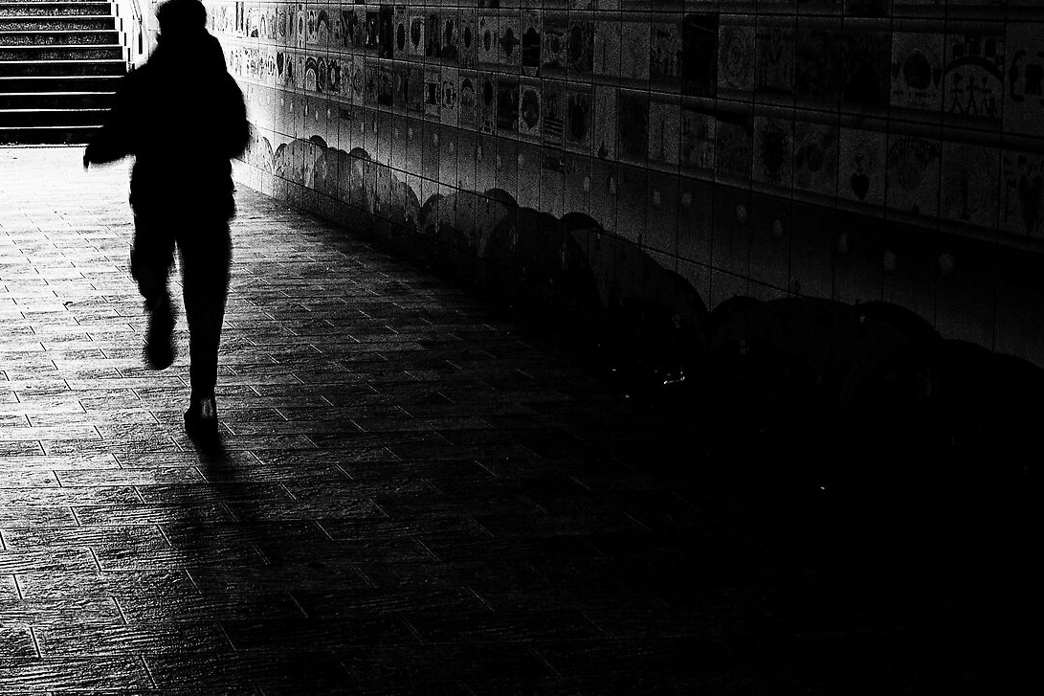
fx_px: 1914
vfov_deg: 20.4
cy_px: 136
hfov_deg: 28.1
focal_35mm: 66
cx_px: -66
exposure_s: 1/30
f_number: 8
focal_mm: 20
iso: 720
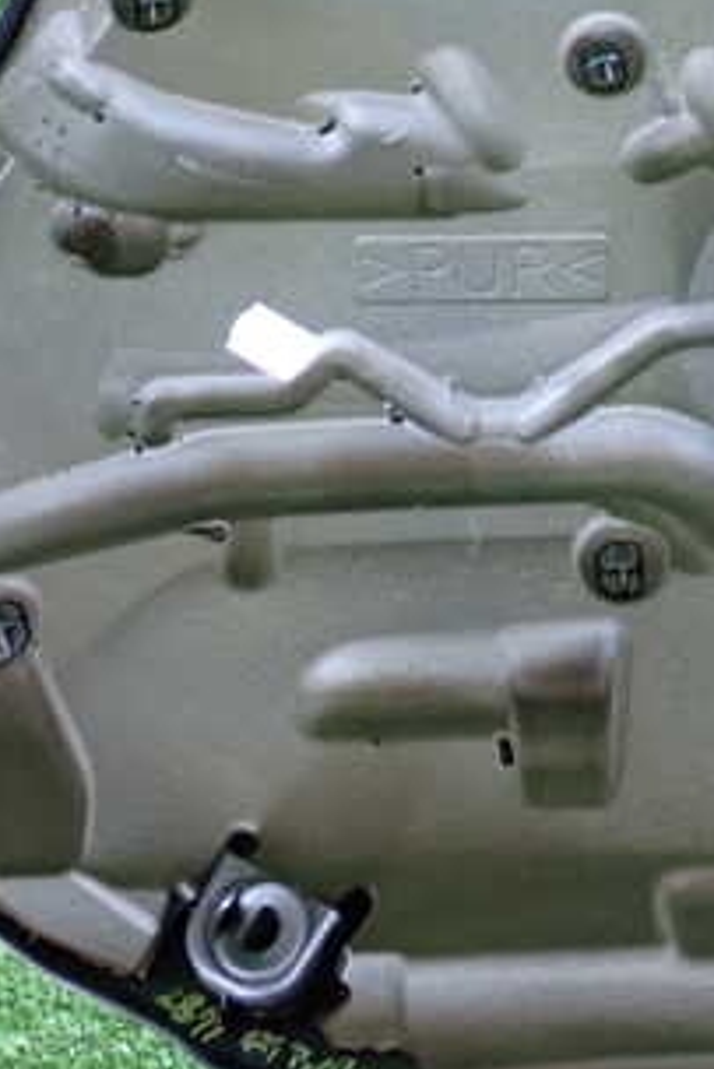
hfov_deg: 17.3
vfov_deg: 25.8
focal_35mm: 78
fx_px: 2318
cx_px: 591
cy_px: 352
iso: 800
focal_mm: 6.83
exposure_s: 1/30
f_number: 2.7
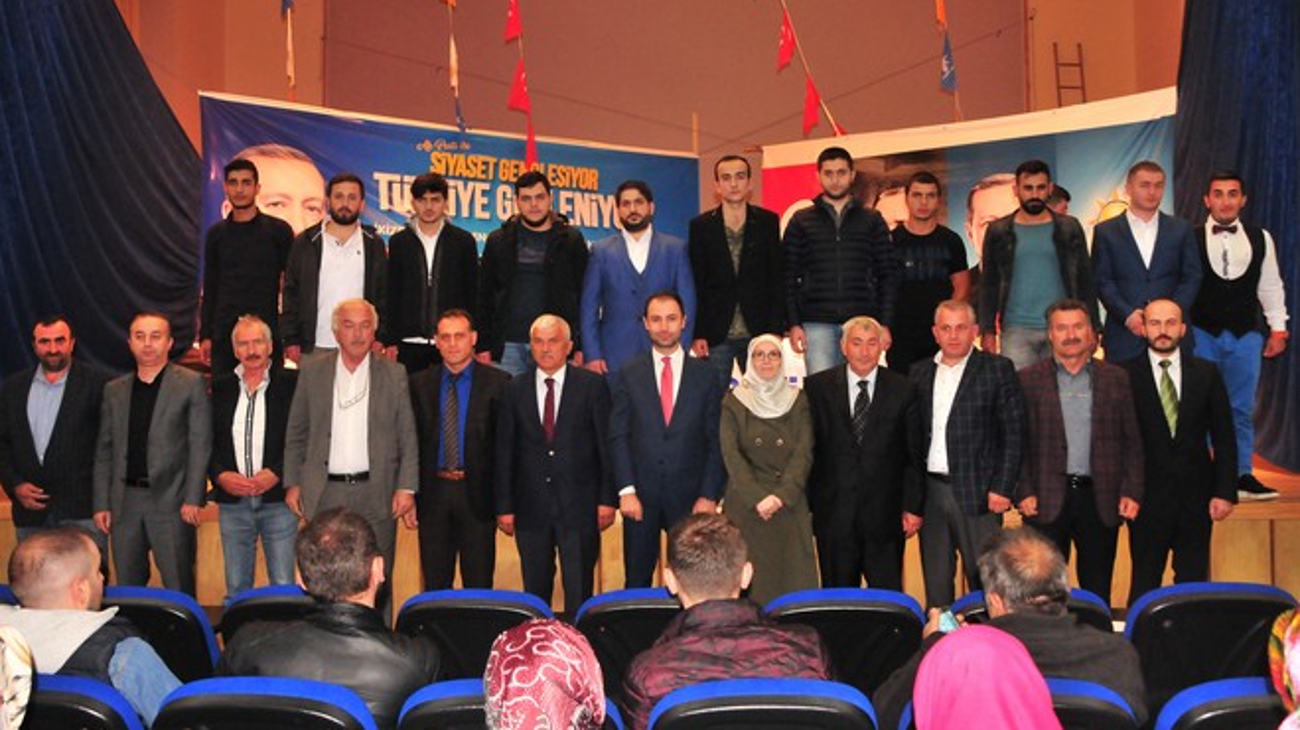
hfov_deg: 58.7
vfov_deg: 35.0
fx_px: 1155
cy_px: 303
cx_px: 643
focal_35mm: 34
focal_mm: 21
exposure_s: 1/60
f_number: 8
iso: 1600
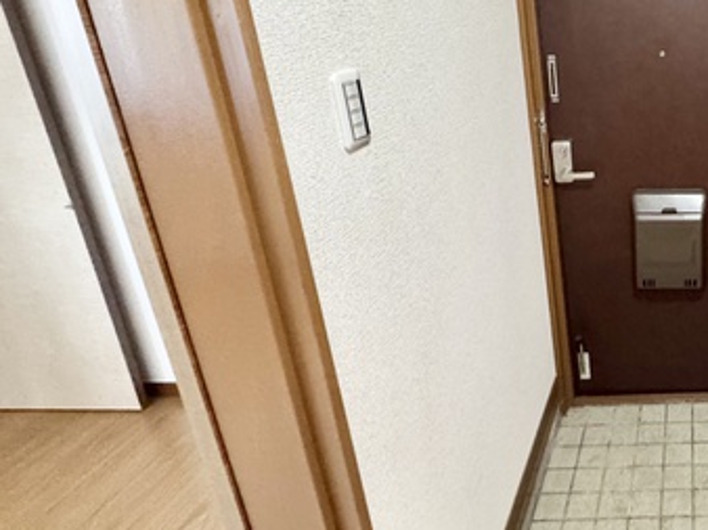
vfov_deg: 46.8
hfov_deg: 50.8
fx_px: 593
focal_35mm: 29
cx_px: 695
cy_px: 146
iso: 500
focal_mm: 2.22
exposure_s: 1/60
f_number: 2.2
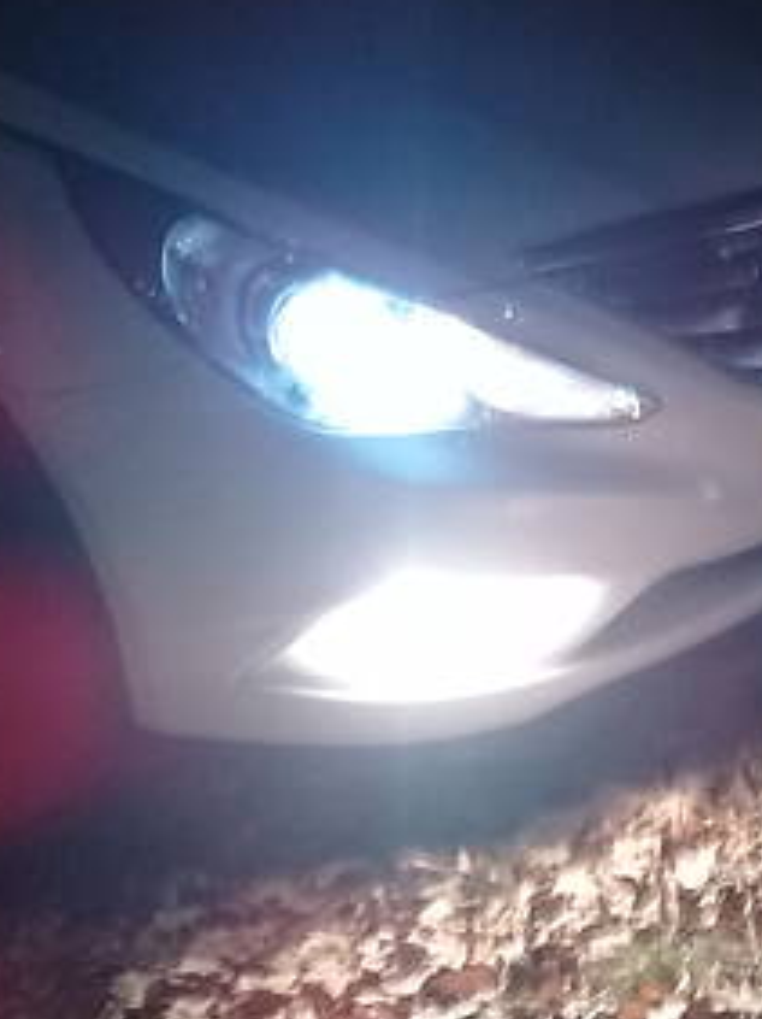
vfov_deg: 29.4
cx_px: 701
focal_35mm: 66
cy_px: 455
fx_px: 1940
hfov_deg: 21.7
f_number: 2.2
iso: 320
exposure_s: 1/17
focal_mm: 3.3
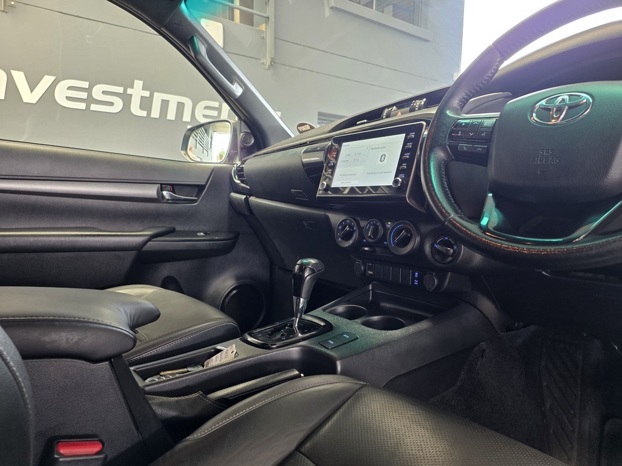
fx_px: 413
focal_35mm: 23
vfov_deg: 58.9
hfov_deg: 73.9
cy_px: 233
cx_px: 311
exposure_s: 1/100
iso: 250
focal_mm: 6.25
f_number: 1.7
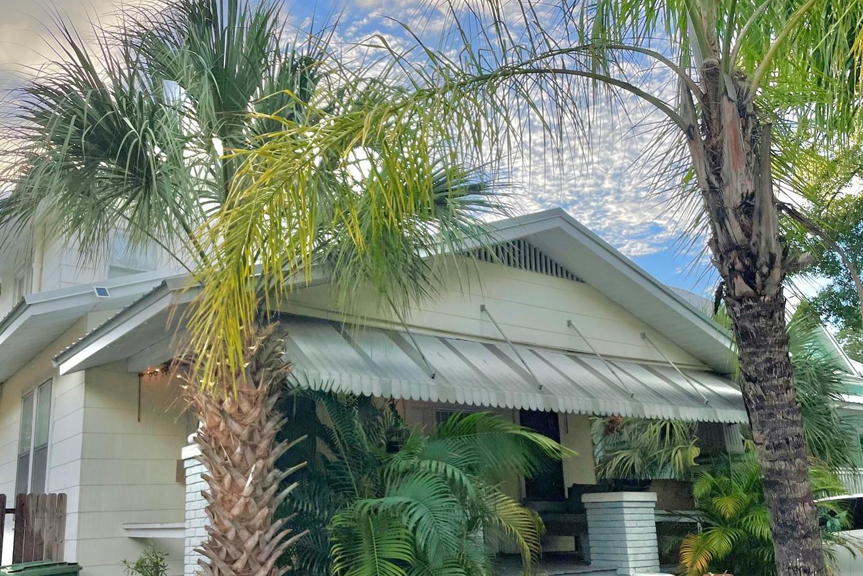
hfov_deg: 57.1
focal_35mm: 33
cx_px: 389
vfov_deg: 39.8
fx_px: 791
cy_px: 337
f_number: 1.6
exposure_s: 1/2174
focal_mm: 4.2
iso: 32
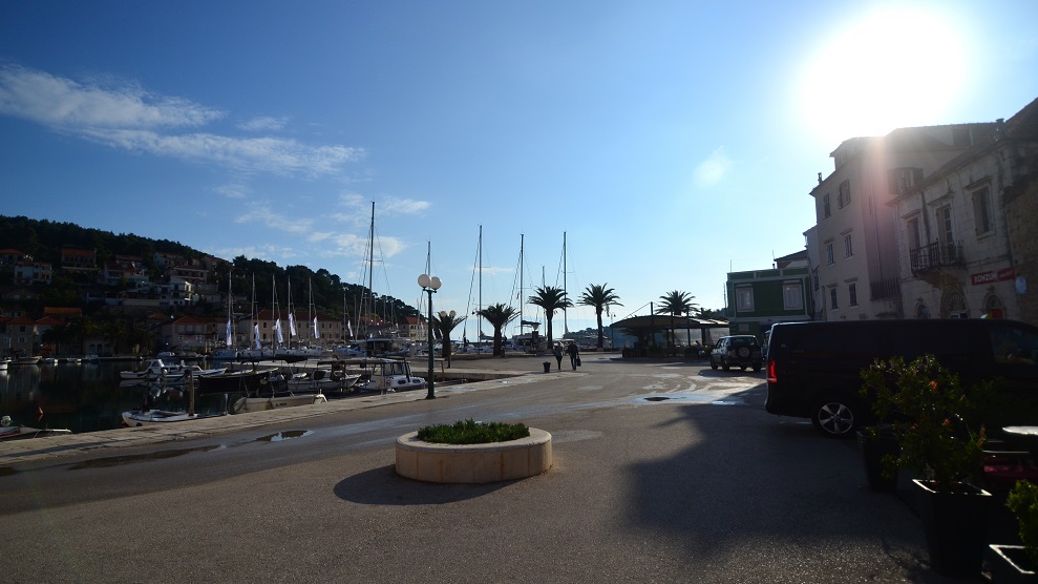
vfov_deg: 58.3
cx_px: 522
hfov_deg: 89.6
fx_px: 523
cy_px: 269
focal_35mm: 19
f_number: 4
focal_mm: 12
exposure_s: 1/8000
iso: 220
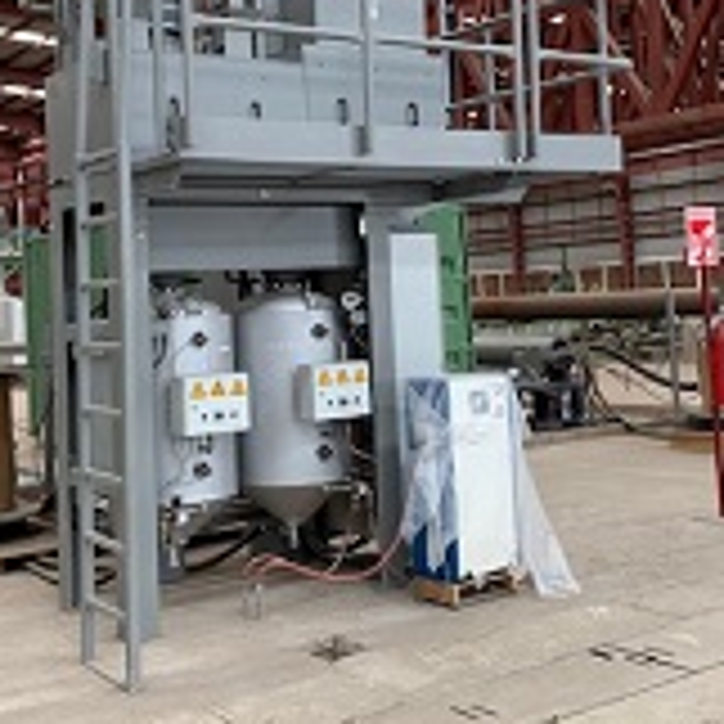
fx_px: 1183
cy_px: 261
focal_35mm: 50
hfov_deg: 34.0
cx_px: 333
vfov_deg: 33.8
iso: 100
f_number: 1.8
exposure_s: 1/90
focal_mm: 4.25
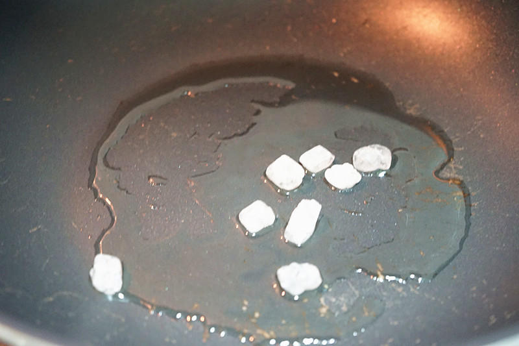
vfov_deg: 21.9
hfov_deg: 32.4
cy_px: 173
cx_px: 260
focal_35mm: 62
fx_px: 894
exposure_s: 1/6
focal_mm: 62
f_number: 5.6
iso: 6400
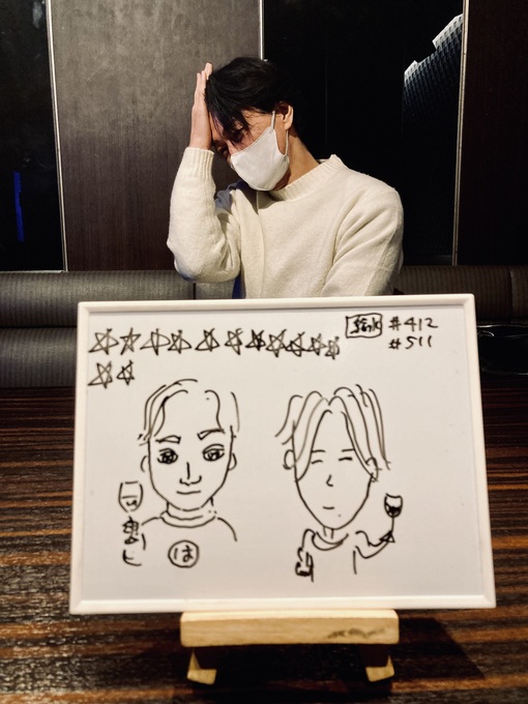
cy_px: 352
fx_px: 569
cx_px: 264
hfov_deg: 49.7
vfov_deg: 63.4
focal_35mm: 28
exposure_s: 1/50
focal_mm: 3.99
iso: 200
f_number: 1.8
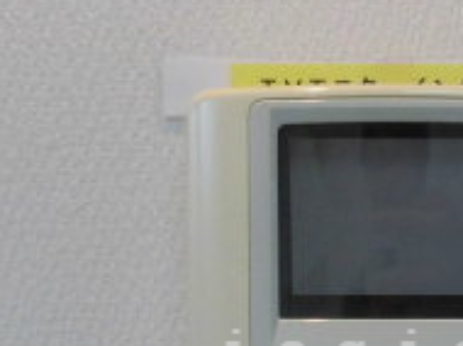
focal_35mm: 81
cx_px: 387
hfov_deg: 23.7
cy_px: 358
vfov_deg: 17.7
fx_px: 1082
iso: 200
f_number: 3.1
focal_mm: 4.3
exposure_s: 1/60
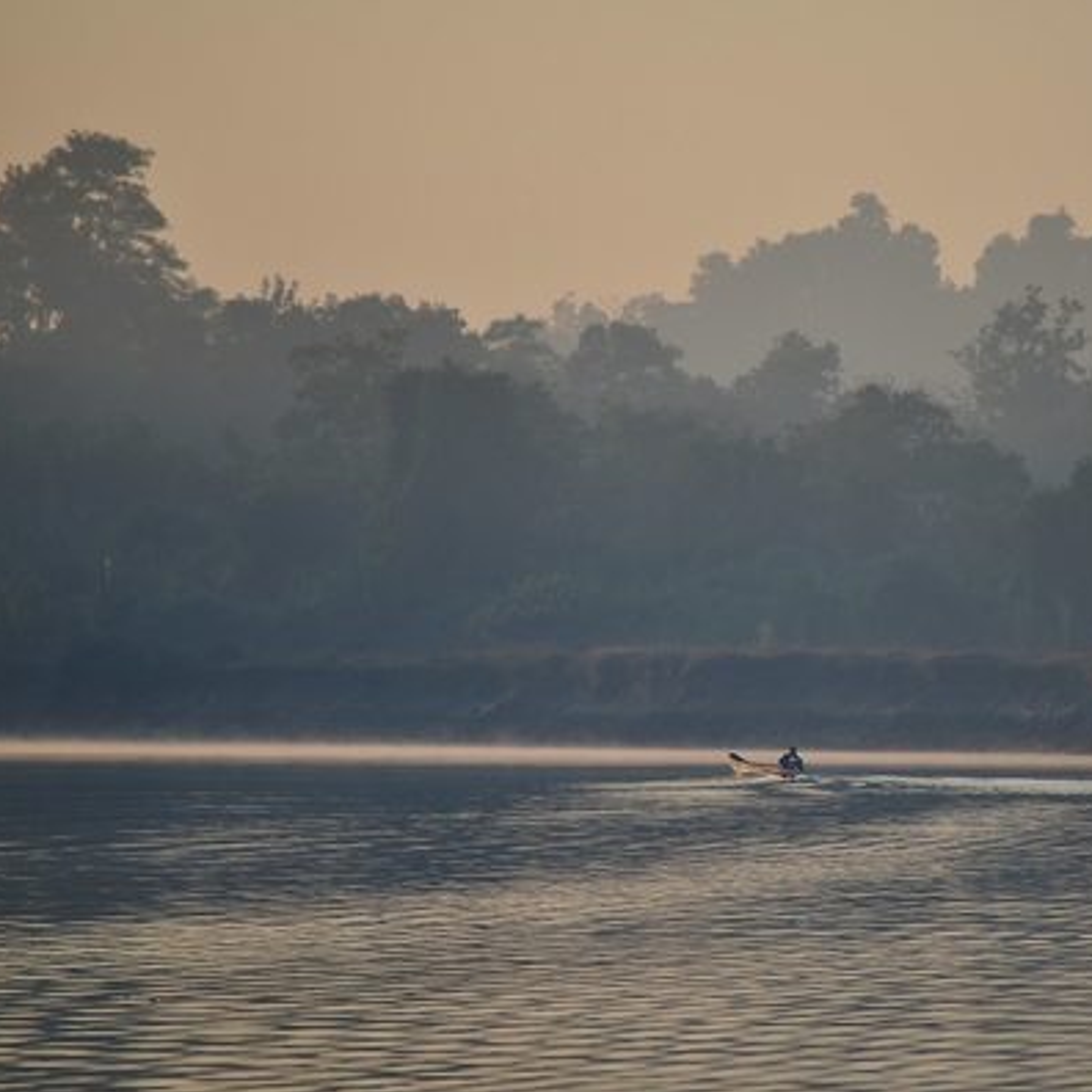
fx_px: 13776
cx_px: 811
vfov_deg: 4.5
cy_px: 546
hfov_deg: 4.5
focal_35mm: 386
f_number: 5.6
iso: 200
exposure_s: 1/500
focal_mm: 200
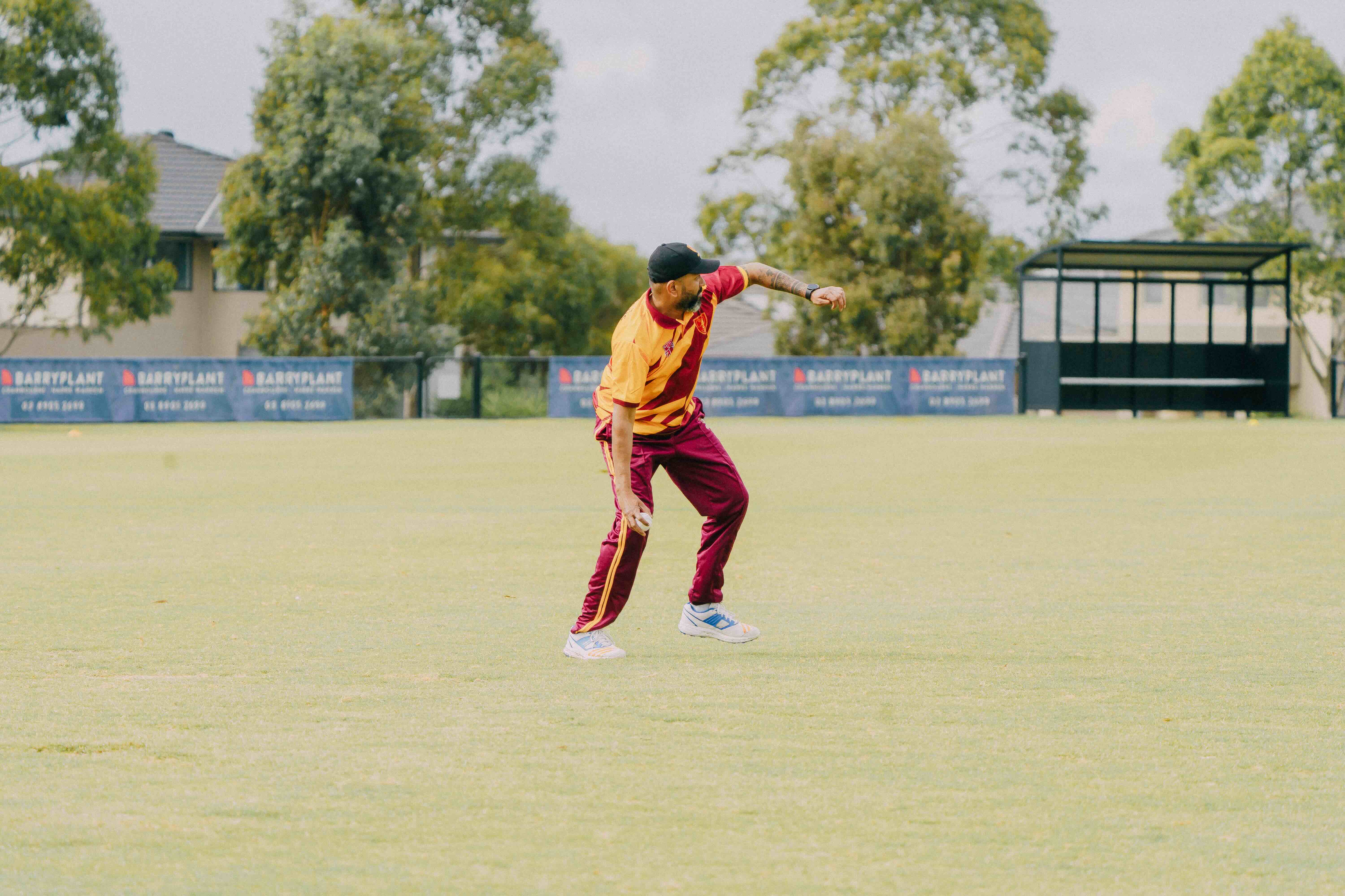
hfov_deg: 9.6
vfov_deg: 6.4
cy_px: 448
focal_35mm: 214
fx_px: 7995
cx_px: 672
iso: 500
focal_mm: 214
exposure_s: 1/1000
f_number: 6.3
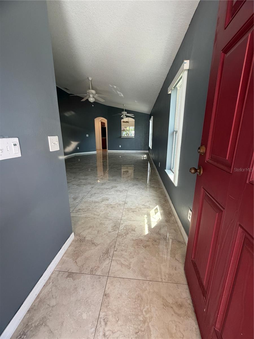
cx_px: 127
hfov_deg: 85.7
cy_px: 170
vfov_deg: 102.1
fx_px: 137
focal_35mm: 14
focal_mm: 2.22
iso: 200
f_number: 2.2
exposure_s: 1/121
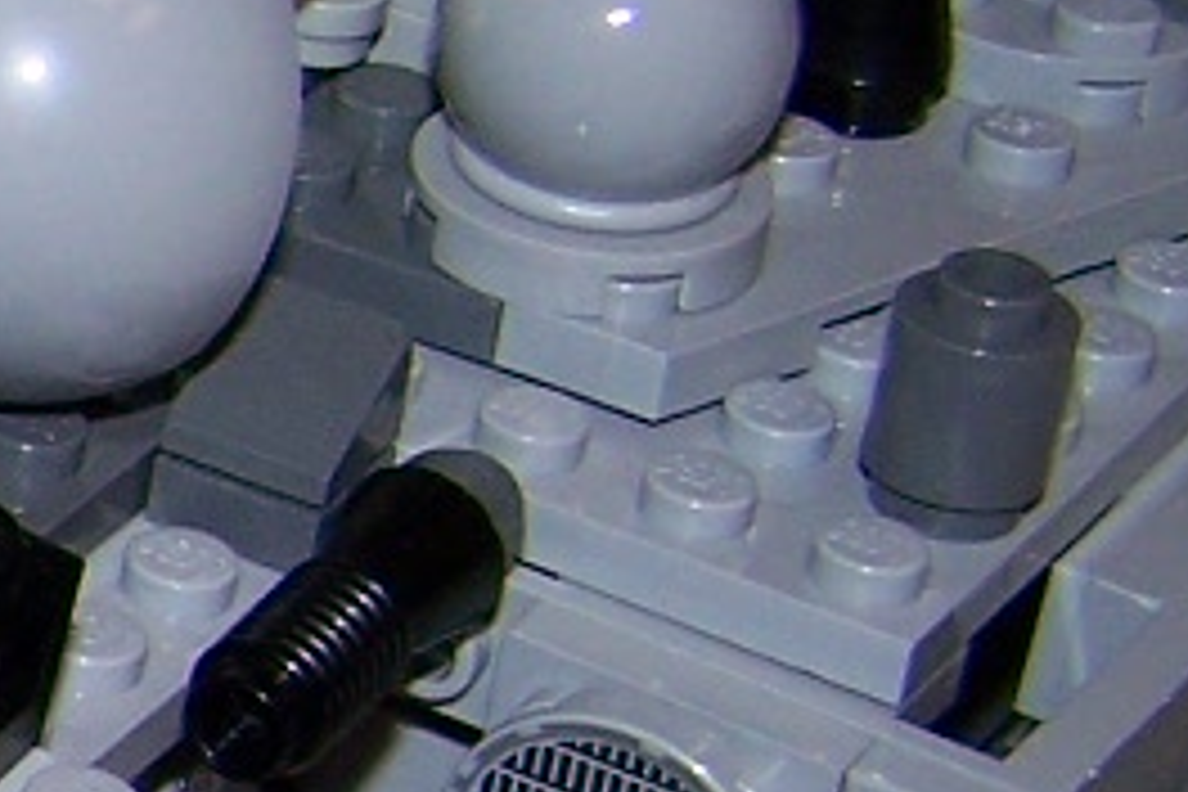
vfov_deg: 6.1
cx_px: -1998
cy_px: 842
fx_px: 7391
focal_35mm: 224
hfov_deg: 8.2
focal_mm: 6.3
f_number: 2.8
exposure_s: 1/60
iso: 80
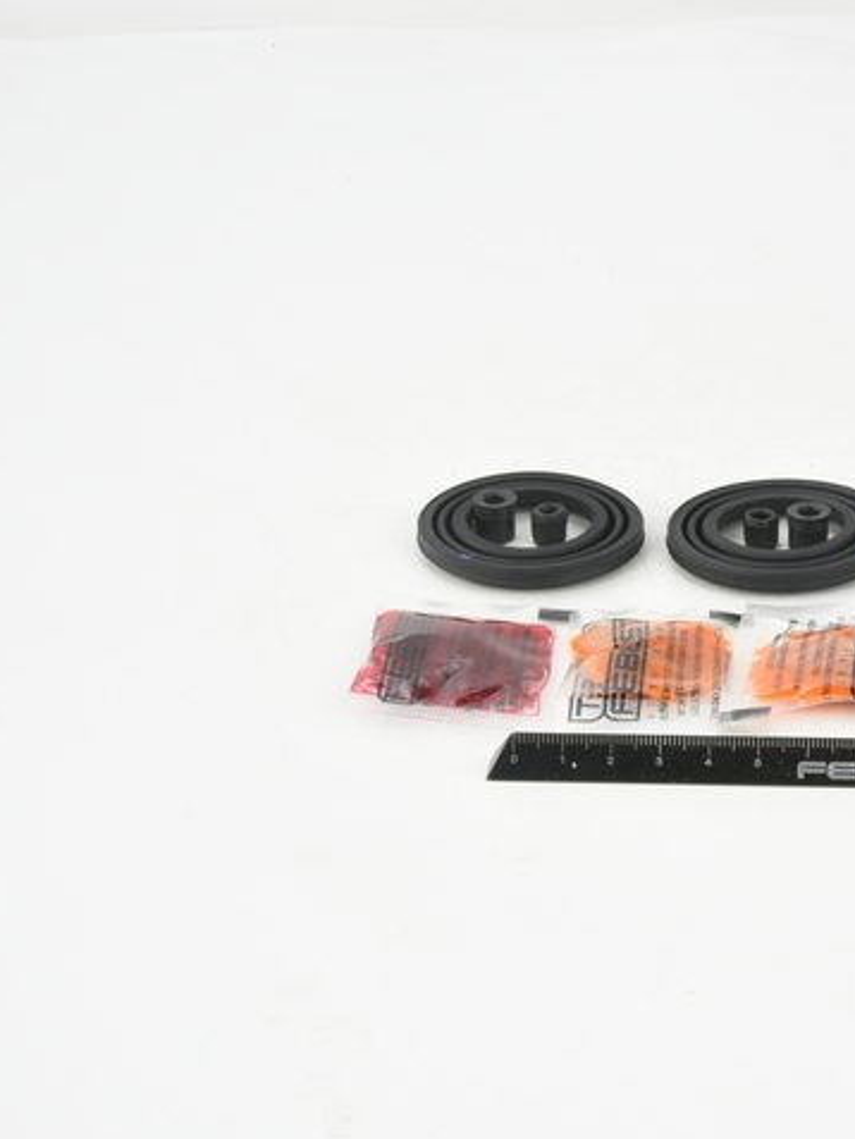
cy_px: 571
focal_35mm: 87
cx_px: 810
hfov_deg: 16.7
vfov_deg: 22.5
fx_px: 2864
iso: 100
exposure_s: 1/2.5
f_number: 32
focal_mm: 60
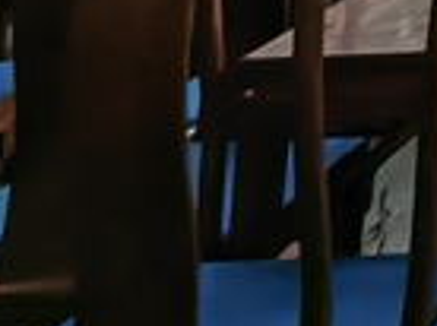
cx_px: 1238
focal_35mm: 98
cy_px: -597
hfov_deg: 12.1
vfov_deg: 11.0
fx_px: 1235
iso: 320
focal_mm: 1.76
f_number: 2.2
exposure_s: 1/25
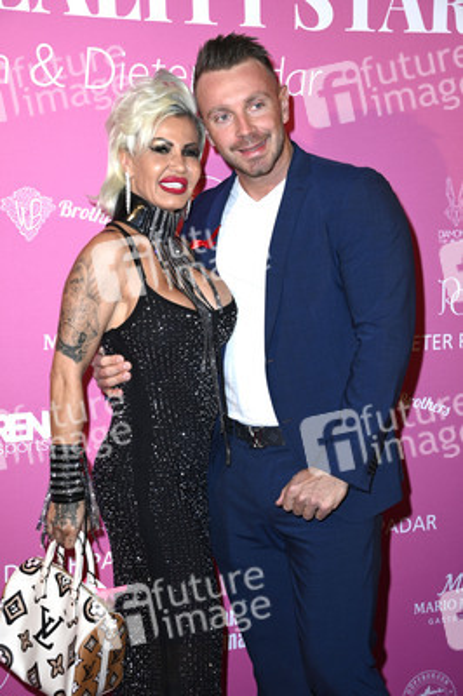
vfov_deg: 31.0
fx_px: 1256
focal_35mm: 65
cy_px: 348
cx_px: 232
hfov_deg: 20.9
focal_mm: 65
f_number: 5.6
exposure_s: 1/200
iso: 500
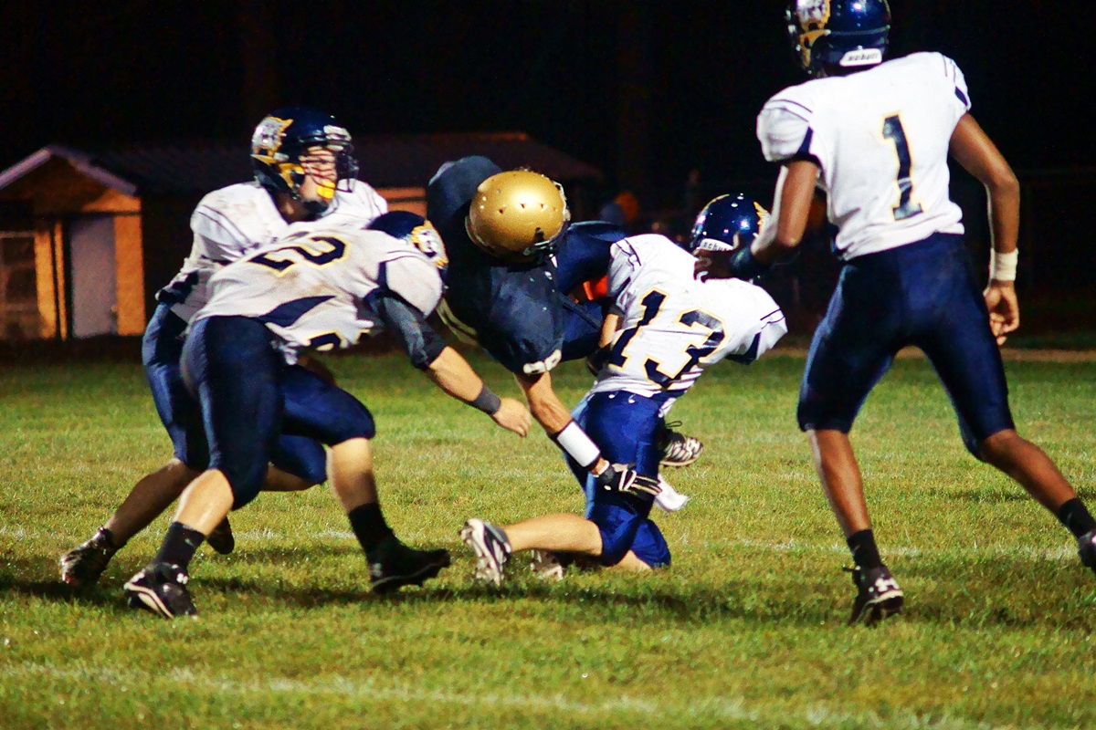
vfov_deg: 5.1
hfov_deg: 7.6
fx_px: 8219
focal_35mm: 270
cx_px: 548
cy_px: 365
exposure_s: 1/320
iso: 3200
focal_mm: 180
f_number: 4
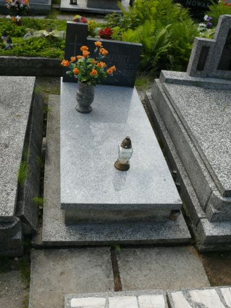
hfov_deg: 40.7
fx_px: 311
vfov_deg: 52.6
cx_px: 116
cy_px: 154
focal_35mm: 35
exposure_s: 1/200
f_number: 5.6
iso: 100
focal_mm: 7.4
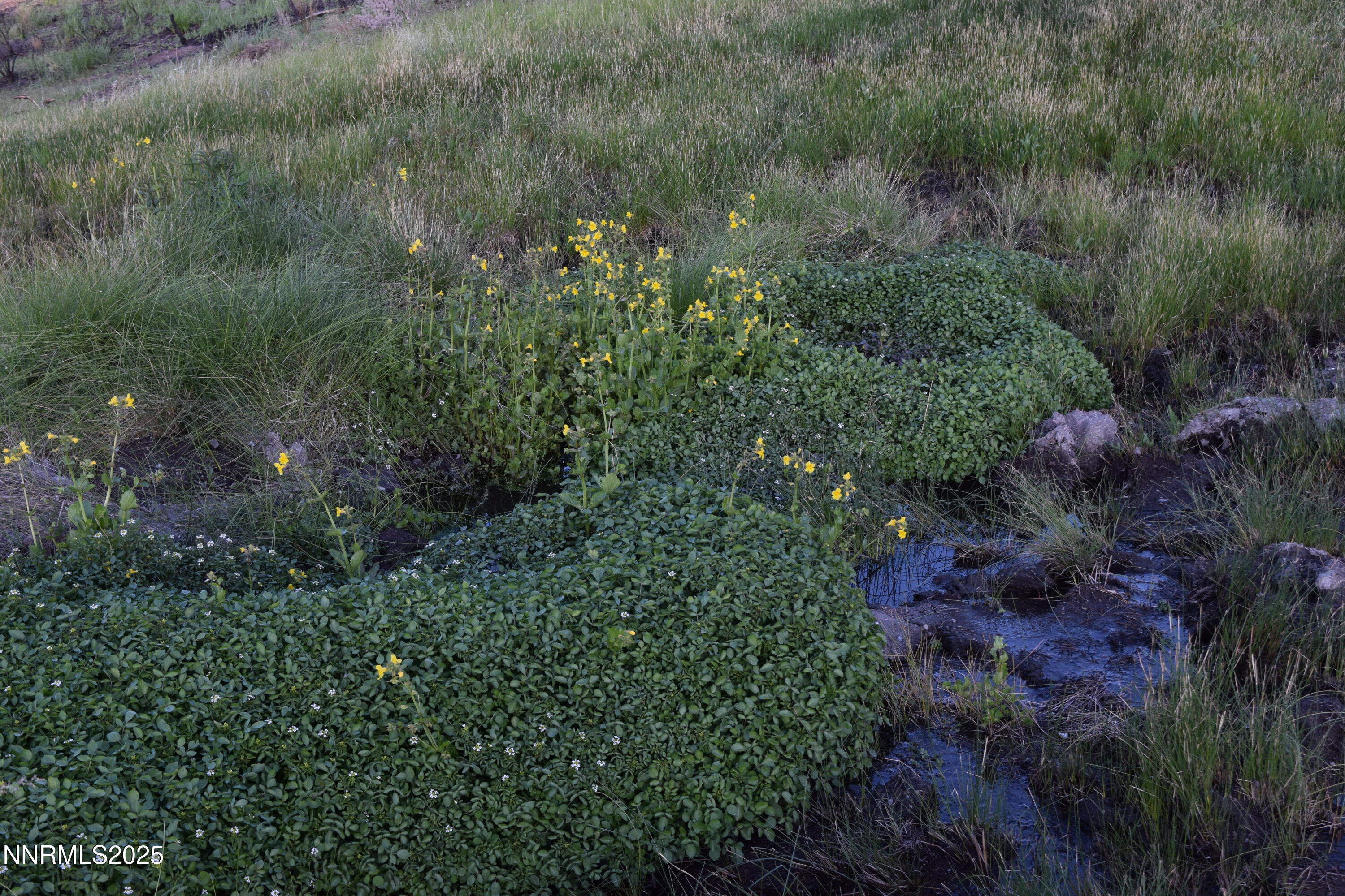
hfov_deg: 46.4
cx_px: 672
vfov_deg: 31.9
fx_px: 1569
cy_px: 448
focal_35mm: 42
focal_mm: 28
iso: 400
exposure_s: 1/200
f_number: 7.1
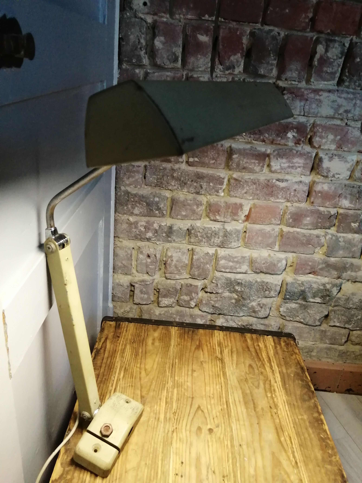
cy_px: 242
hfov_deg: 53.1
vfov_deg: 67.3
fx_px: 363
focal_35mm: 26
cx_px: 181
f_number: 1.8
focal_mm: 3.46
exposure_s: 1/33.3
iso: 400
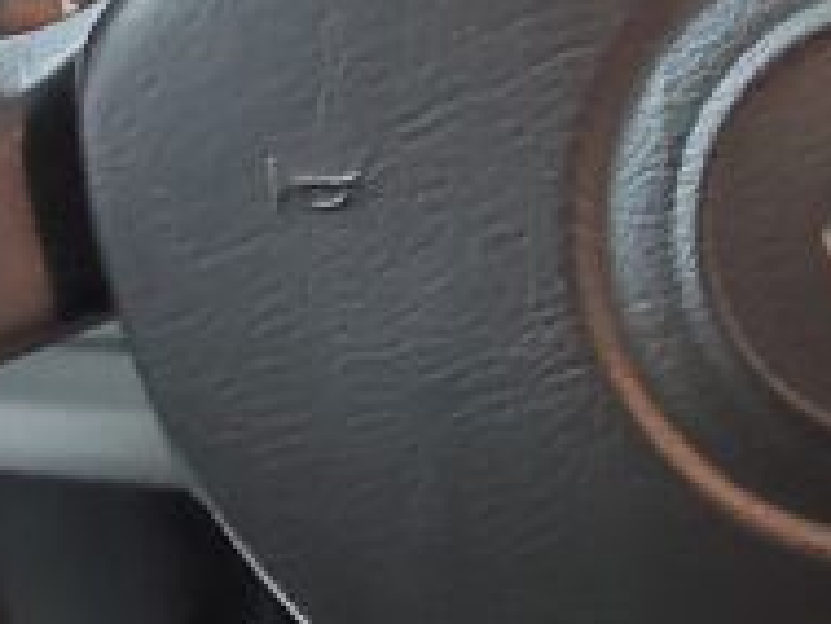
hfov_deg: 16.6
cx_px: 1297
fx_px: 2546
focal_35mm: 106
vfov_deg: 13.9
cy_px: 185
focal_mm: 5.23
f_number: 1.8
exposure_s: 1/15
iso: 2000
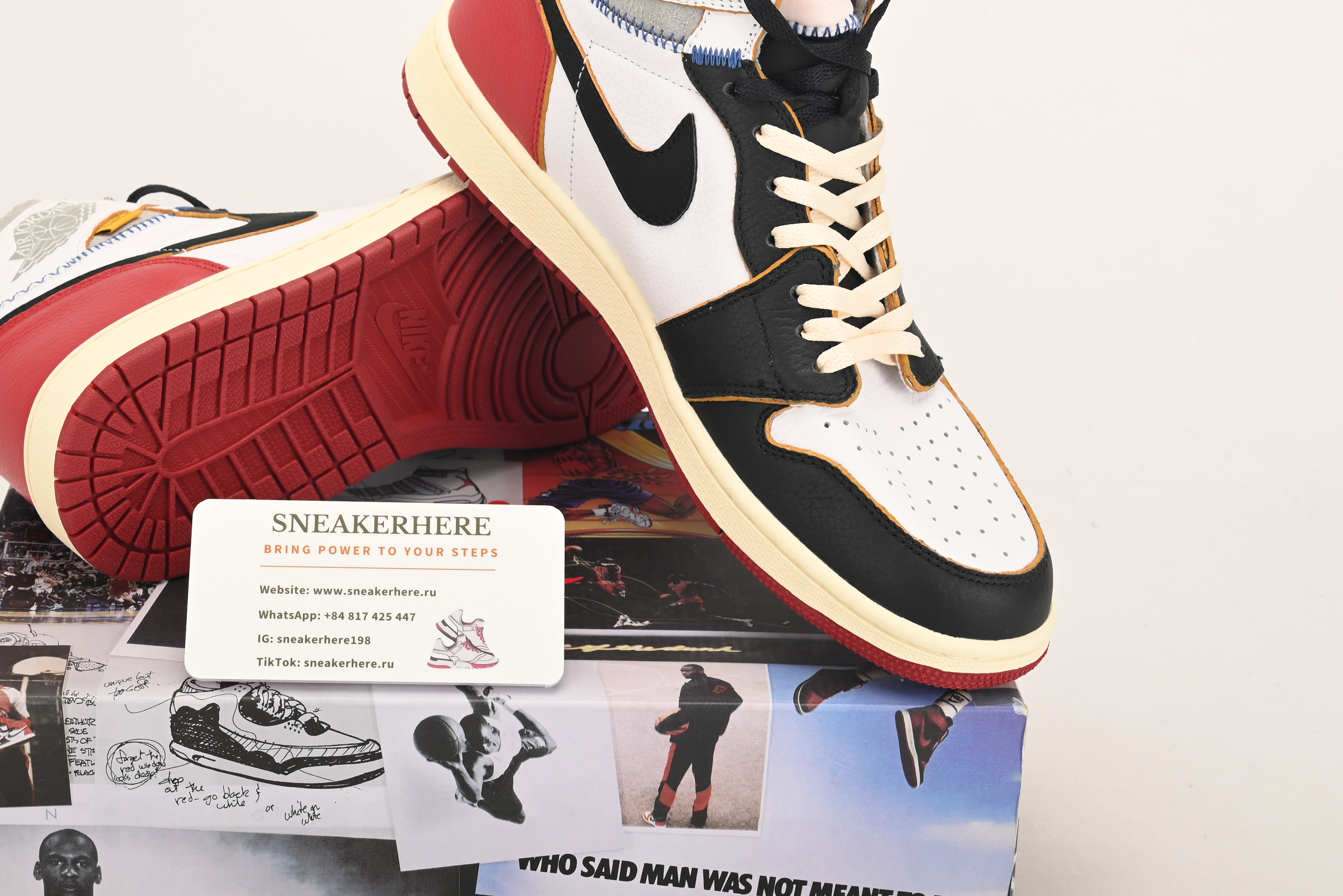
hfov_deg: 28.0
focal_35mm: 72
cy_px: 363
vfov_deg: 18.9
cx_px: 509
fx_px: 2687
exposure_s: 1/200
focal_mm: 45
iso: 100
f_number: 11
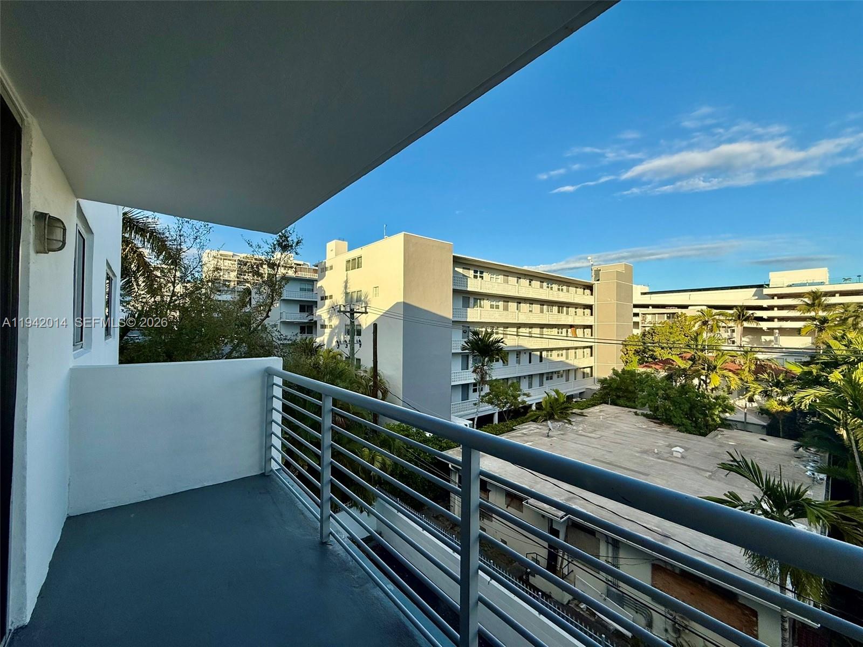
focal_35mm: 14
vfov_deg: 85.7
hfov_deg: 102.1
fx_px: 349
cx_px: 432
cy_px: 324
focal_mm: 2.22
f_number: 2.2
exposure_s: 1/1464
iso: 50
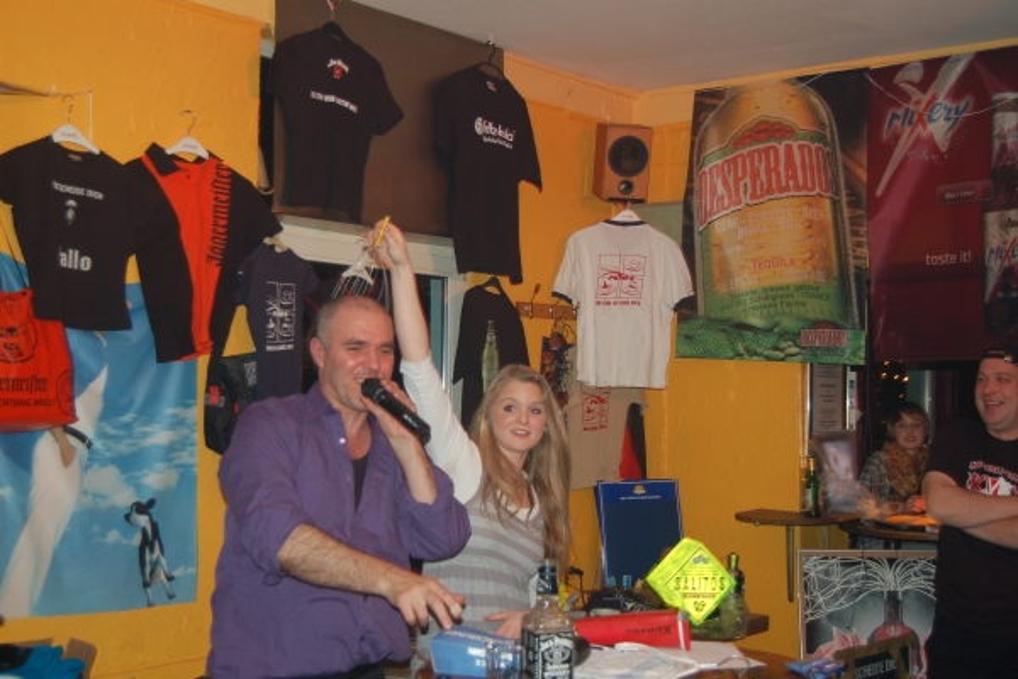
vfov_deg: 31.9
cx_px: 509
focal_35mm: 42
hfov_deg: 46.4
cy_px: 340
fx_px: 1188
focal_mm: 28
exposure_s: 1/60
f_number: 4.2
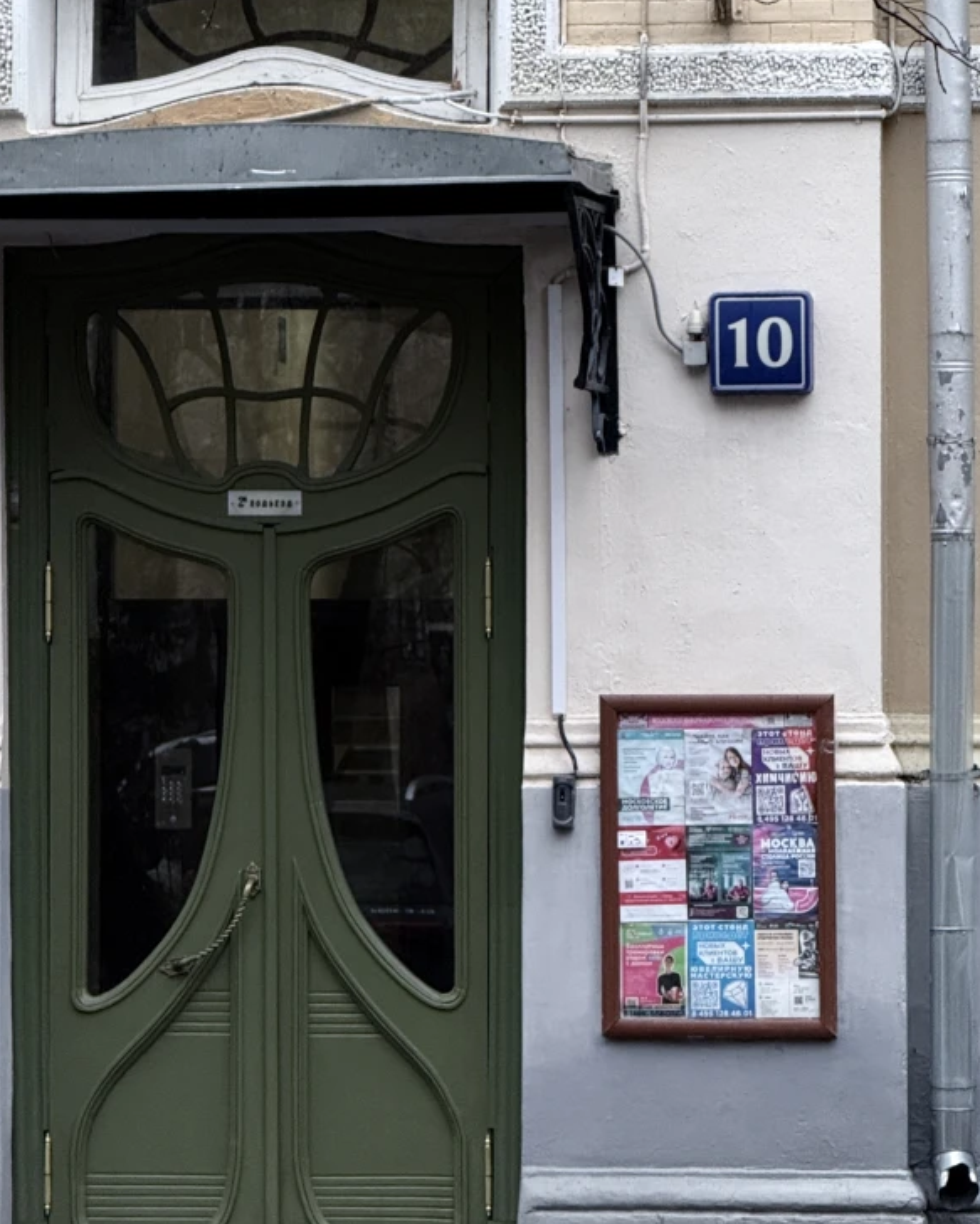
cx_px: 429
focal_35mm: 193
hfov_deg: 8.0
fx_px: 6993
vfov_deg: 10.0
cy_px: 464
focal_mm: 15.66
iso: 250
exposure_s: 1/77
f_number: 2.8
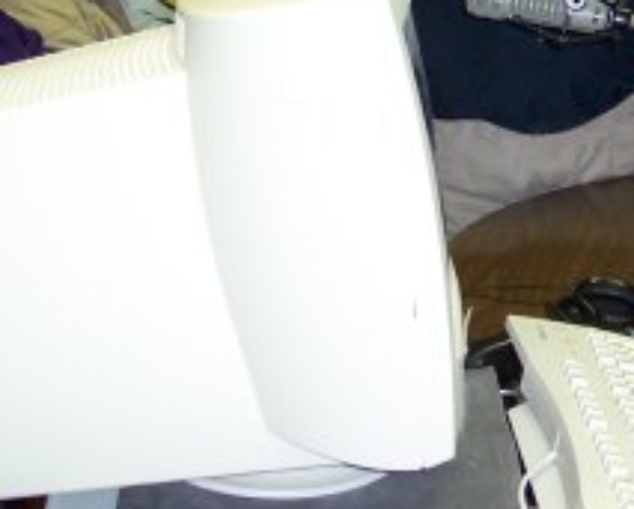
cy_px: 73
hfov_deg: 19.5
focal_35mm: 92
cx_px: 771
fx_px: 1729
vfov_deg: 16.6
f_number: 2.8
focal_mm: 8
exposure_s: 1/30
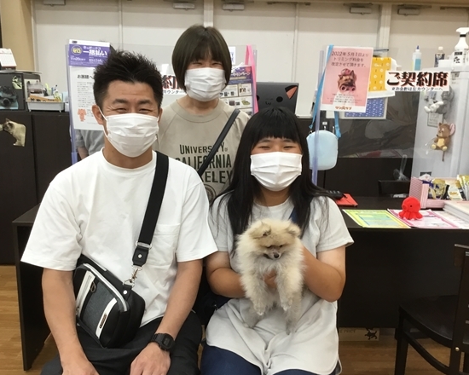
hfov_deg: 54.2
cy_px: 190
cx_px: 217
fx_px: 458
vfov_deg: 44.5
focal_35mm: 33
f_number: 2.4
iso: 64
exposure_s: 1/33
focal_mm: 3.3
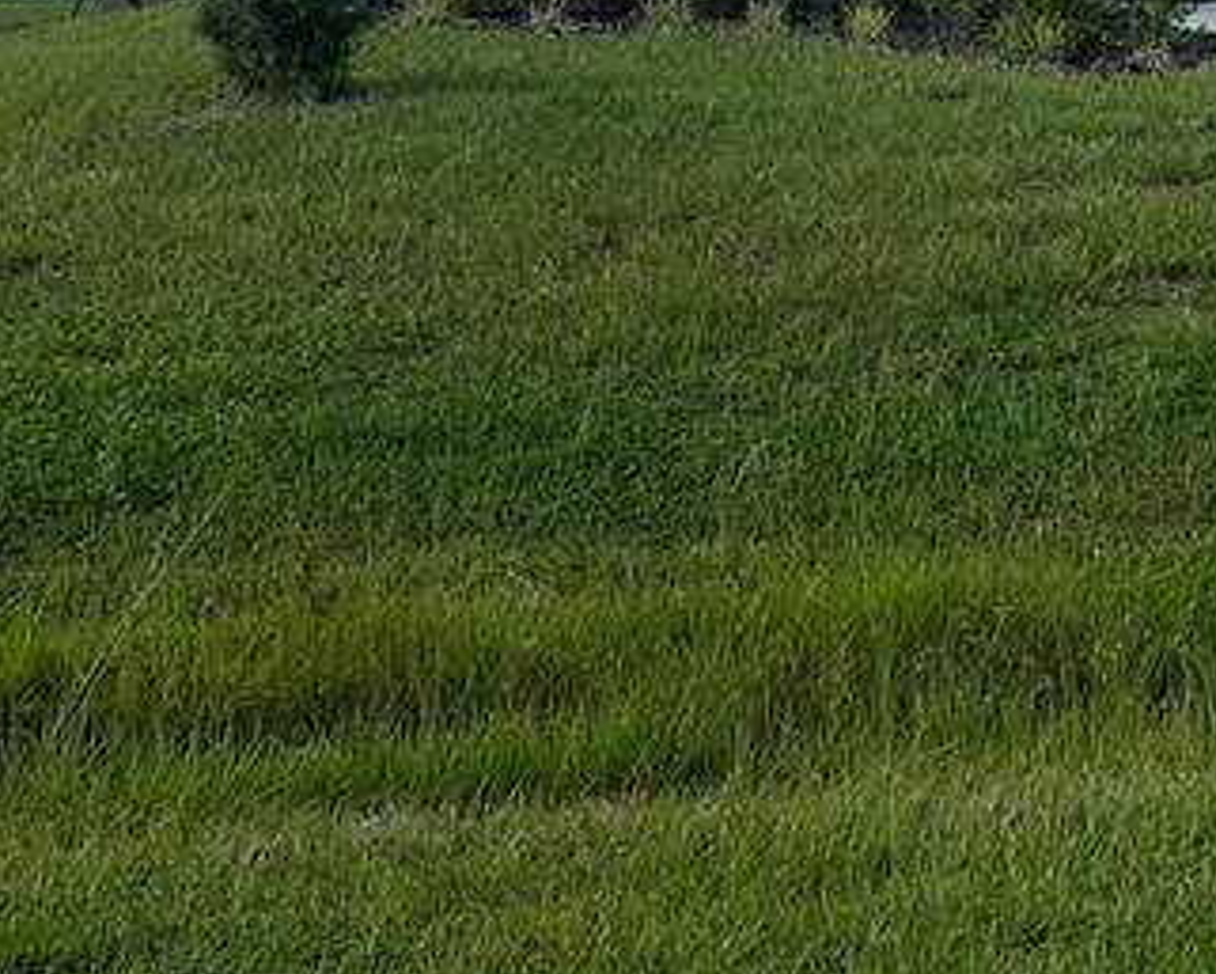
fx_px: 2916
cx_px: 1140
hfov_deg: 22.8
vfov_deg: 18.2
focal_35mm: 81
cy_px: -140
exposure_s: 1/4630
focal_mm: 5.7
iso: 50
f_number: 1.5
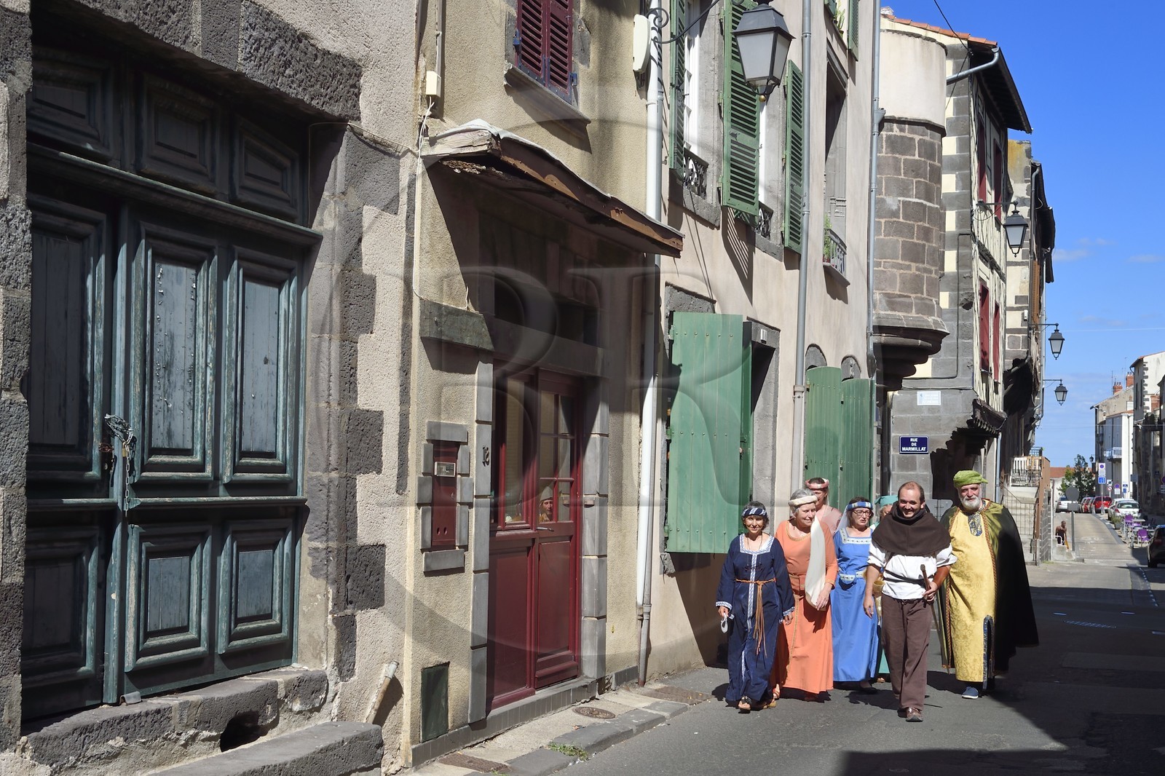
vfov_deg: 27.0
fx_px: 1618
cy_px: 388
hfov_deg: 39.6
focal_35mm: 50
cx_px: 582
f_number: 11
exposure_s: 1/500
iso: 400
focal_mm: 50
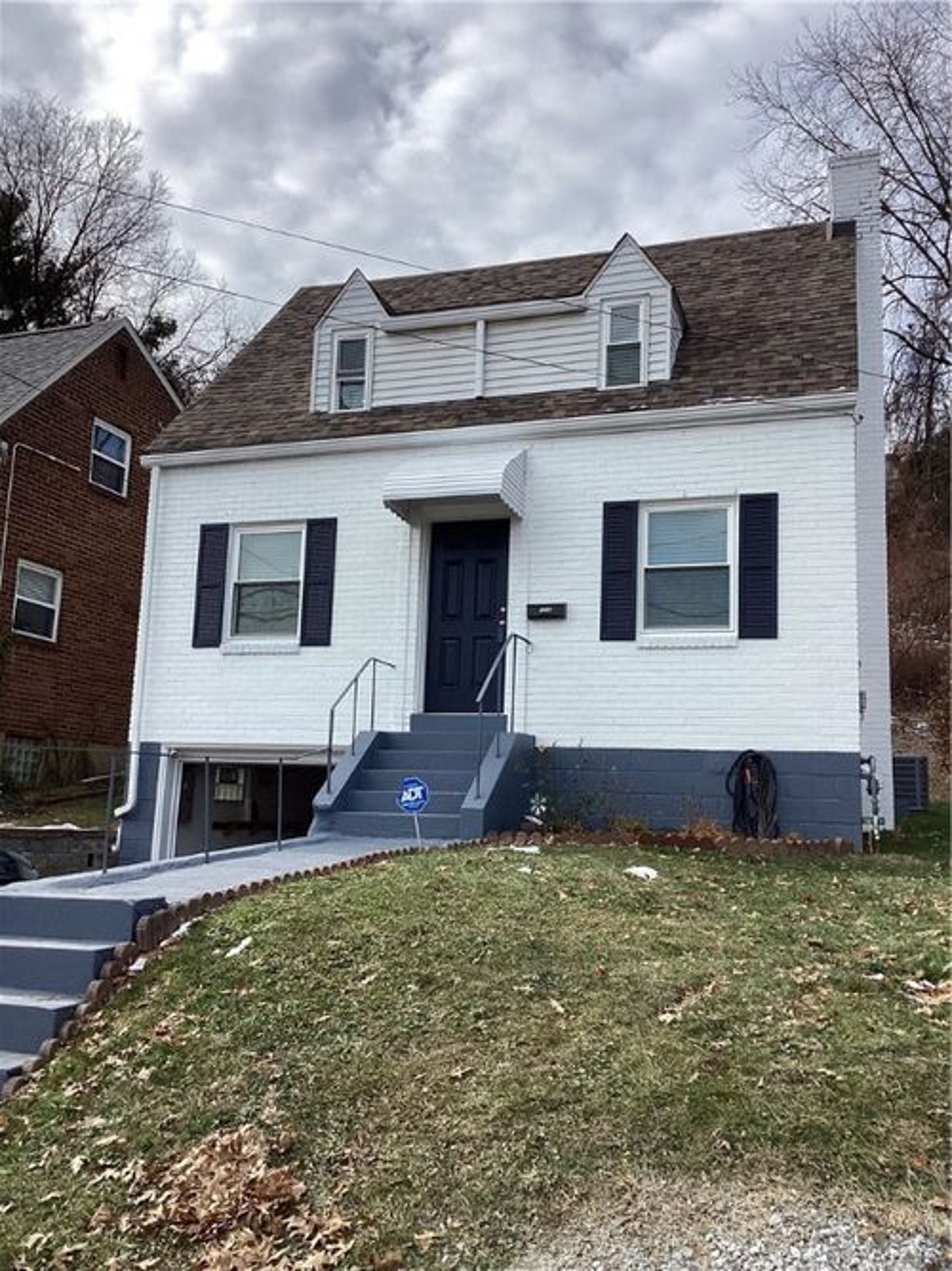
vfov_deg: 58.4
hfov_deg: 45.4
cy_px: 636
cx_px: 476
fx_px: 1137
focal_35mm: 31
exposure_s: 1/1006
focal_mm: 3.3
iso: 25
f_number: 2.4
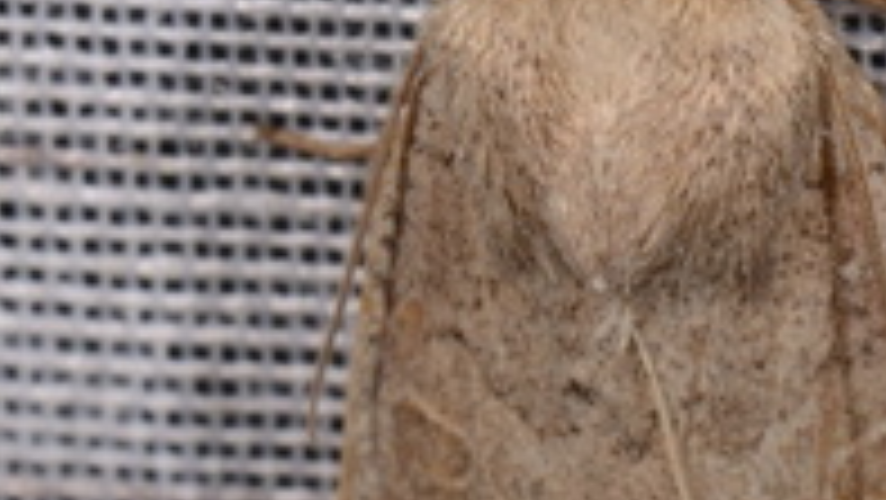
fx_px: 12600
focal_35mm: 536
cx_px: 747
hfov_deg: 4.0
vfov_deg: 2.3
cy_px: 356
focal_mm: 85
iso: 100
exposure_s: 1/60
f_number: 25
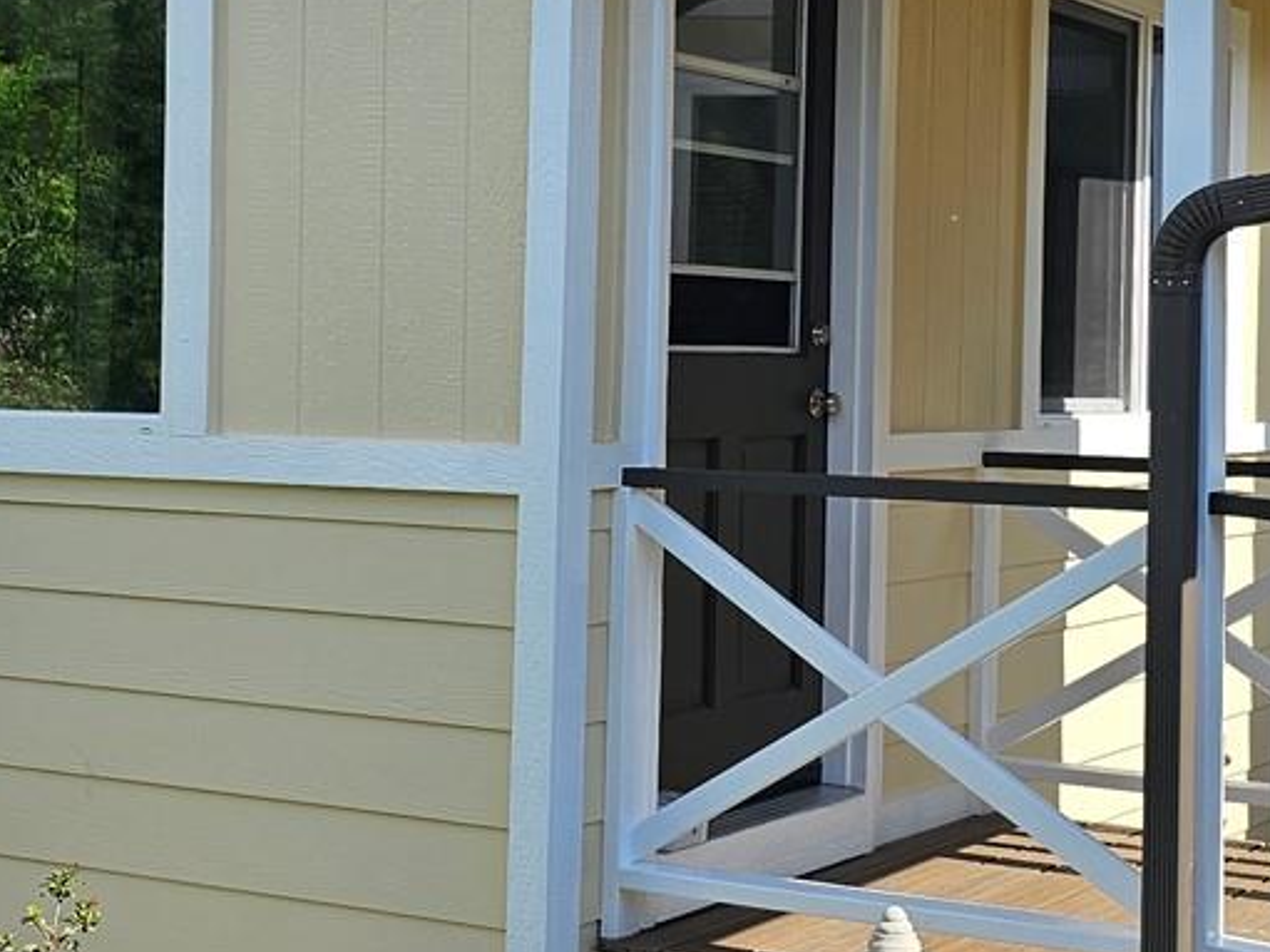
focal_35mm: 72
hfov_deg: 27.0
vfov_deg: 20.4
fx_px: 2641
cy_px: 346
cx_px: 765
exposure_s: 1/599
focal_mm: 6.3
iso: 10
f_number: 1.7
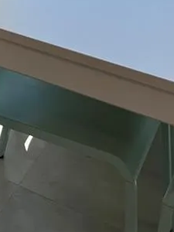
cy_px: -210
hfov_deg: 12.7
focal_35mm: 104
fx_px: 697
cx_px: -157
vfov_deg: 15.6
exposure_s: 1/723
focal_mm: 5.7
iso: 50
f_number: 1.5
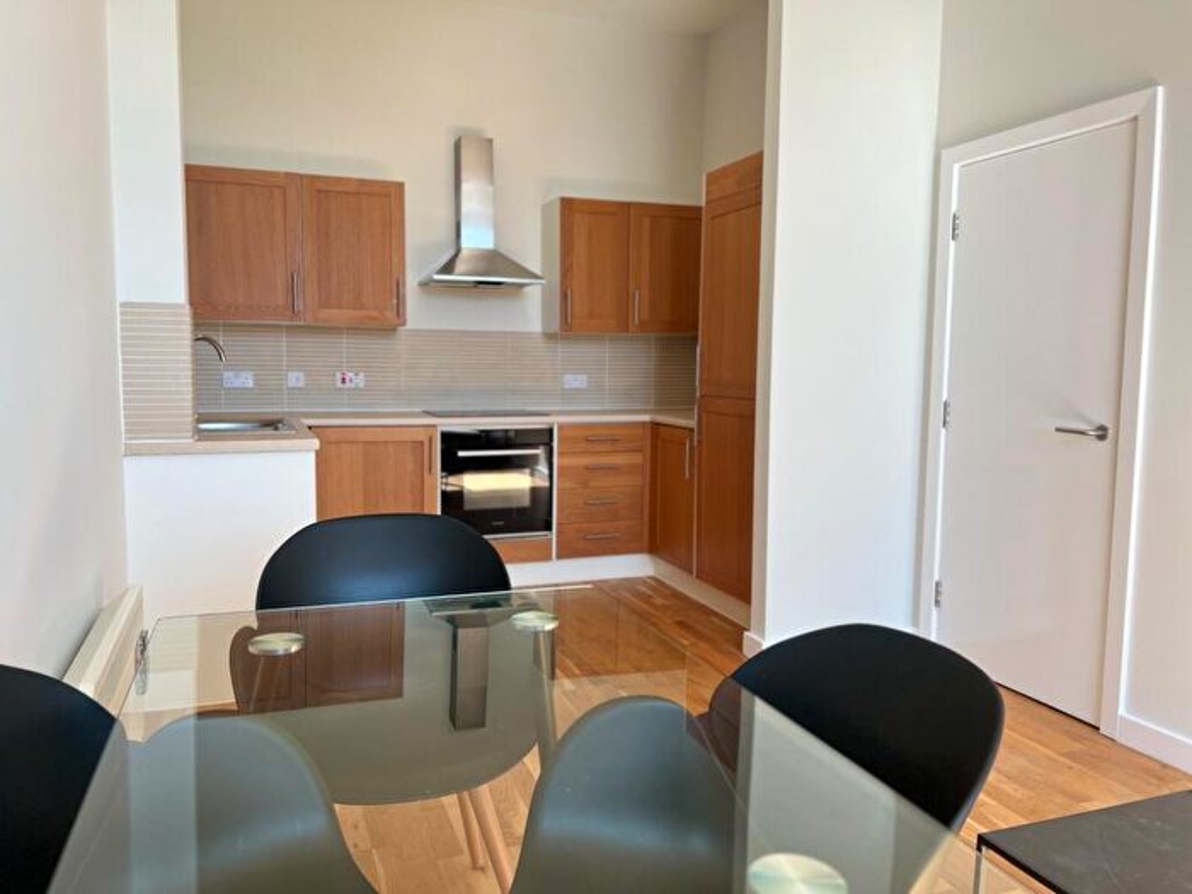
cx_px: 596
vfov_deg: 53.1
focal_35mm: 26
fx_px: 895
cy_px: 447
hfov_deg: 67.3
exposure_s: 1/148
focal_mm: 5.7
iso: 32
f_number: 1.5
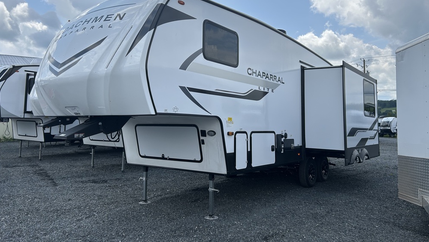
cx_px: 214
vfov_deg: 40.0
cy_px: 97
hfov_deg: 66.1
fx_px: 330
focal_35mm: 29
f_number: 1.5
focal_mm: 5.7
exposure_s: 1/6211
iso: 50
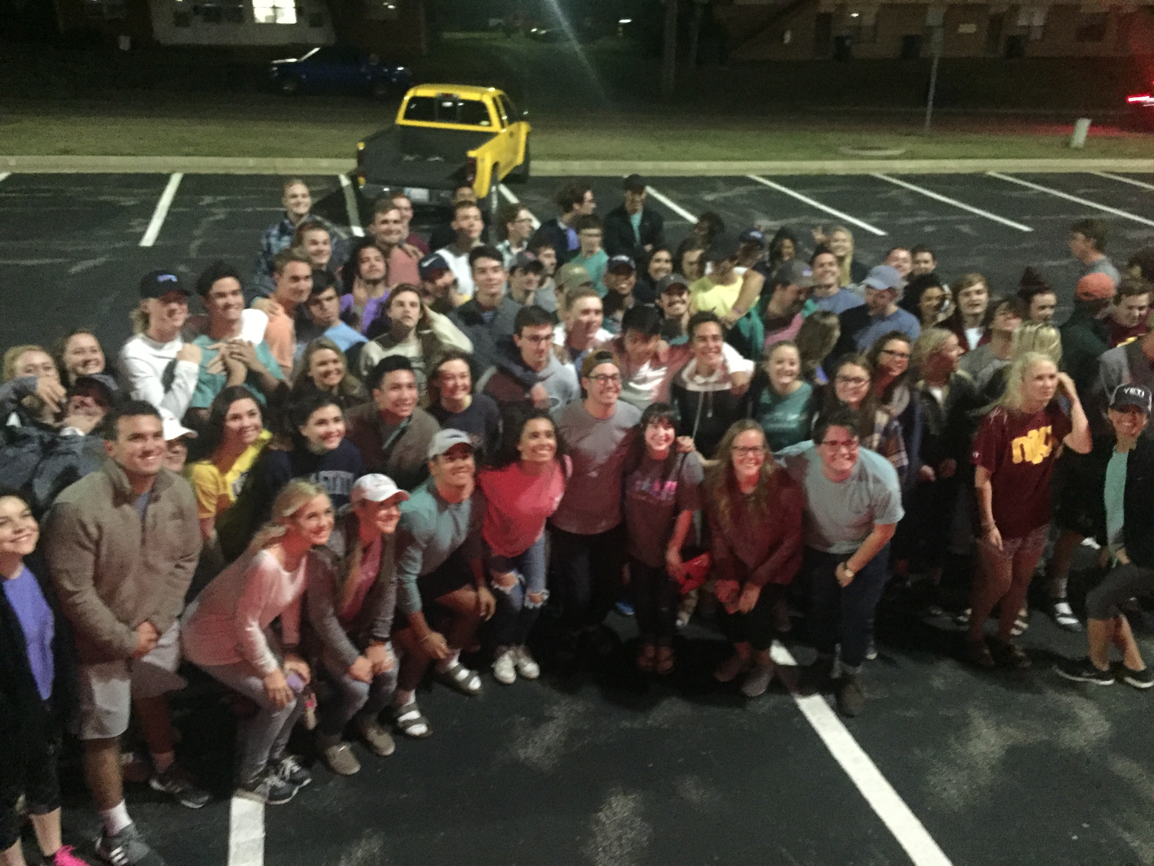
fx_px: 967
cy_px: 433
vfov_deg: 48.2
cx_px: 577
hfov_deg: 61.7
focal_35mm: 29
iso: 1250
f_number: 2.2
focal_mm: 4.15
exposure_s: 1/15
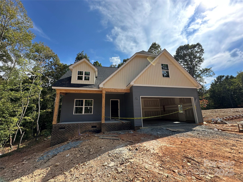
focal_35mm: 14
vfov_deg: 85.7
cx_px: 122
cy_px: 91
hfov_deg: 102.1
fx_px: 98
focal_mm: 2.22
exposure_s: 1/1033
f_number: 2.2
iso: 50
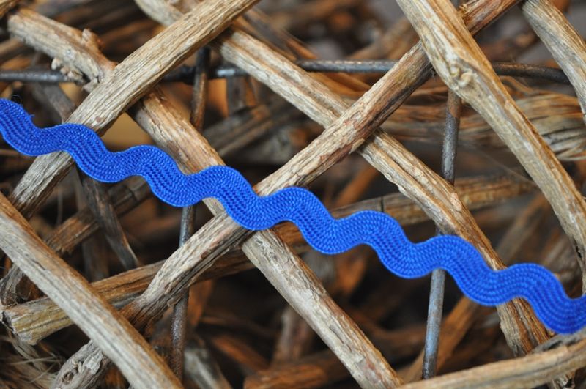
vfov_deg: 18.9
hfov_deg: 28.1
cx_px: 293
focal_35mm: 72
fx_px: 1170
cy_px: 194
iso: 900
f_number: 5.3
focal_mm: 48
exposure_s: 1/30
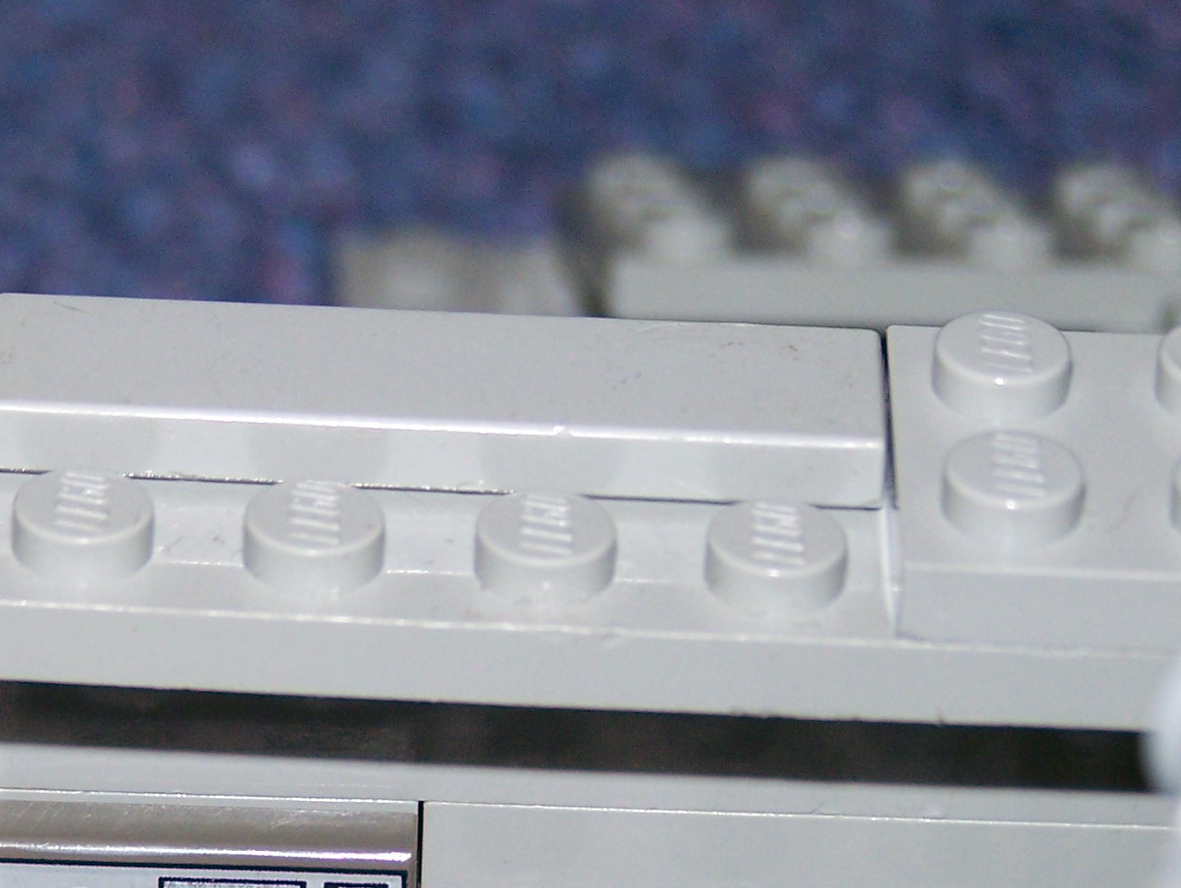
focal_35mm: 208
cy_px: 932
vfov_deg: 7.1
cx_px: 197
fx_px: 7102
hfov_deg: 9.5
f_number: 3.2
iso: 80
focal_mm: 15.6
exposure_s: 1/80
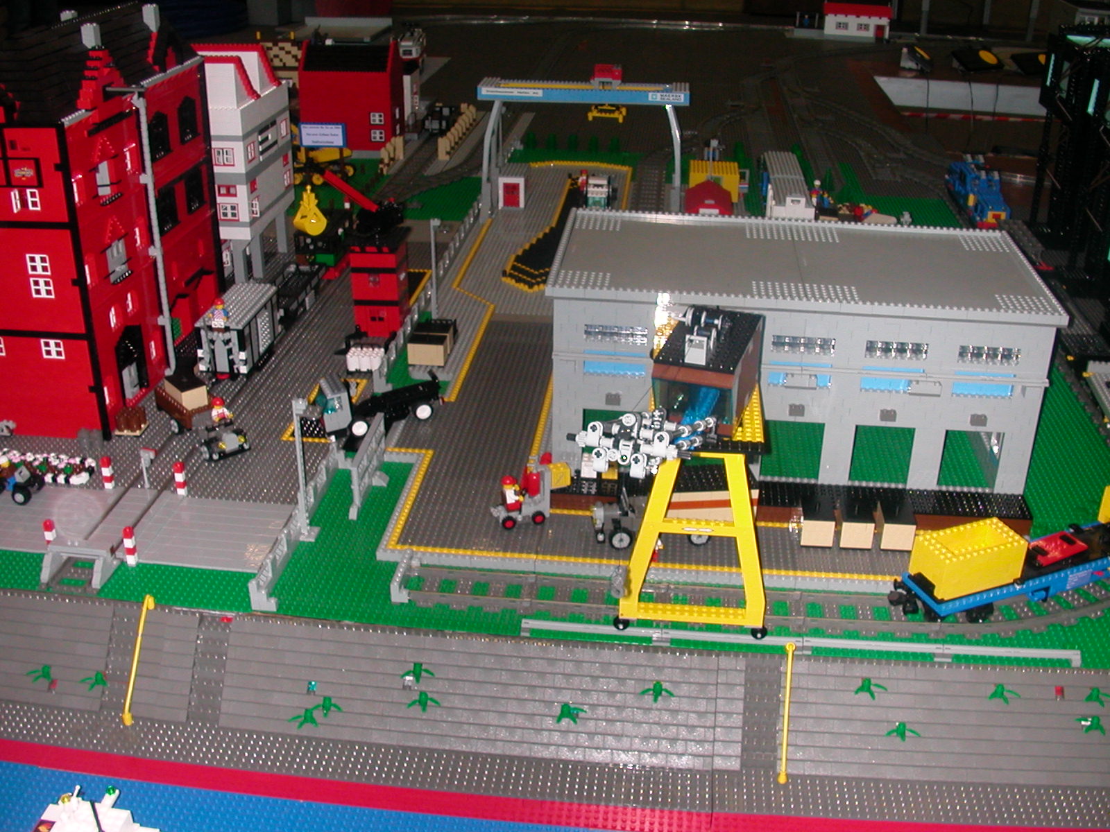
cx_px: 555
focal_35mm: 37
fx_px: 1186
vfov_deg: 38.7
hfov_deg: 50.1
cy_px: 416
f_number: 4.5
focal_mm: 5.6
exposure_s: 1/59.9
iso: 134
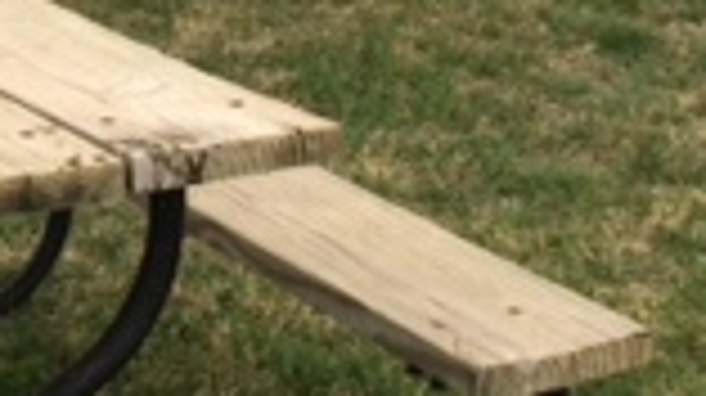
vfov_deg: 9.2
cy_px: -94
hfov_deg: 16.5
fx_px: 2413
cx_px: 103
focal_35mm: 129
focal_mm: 4.15
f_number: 2.2
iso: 32
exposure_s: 1/1866
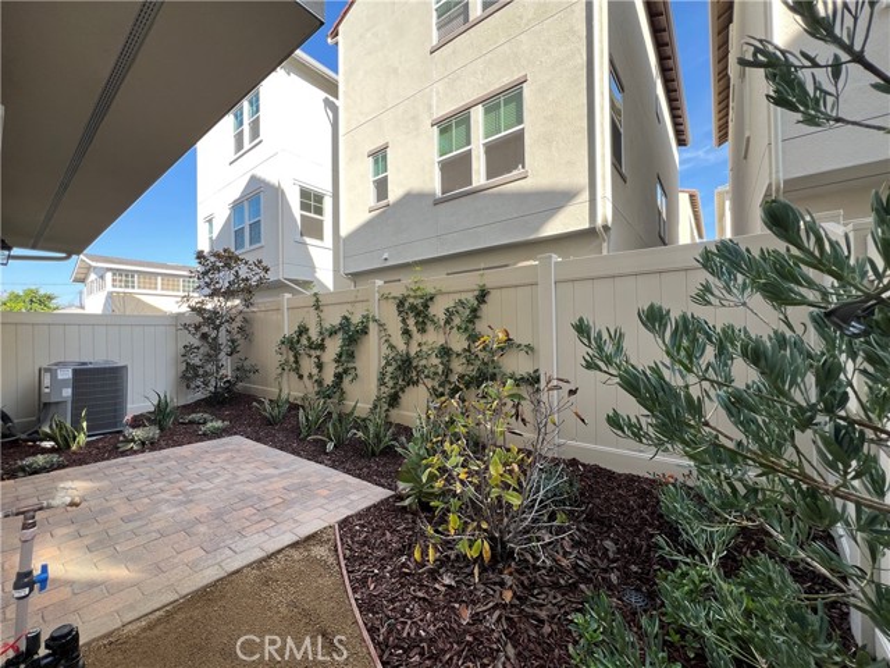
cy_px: 334
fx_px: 334
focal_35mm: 13
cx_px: 445
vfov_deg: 89.9
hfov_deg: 106.2
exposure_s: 1/169
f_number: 1.8
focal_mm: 1.57
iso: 32
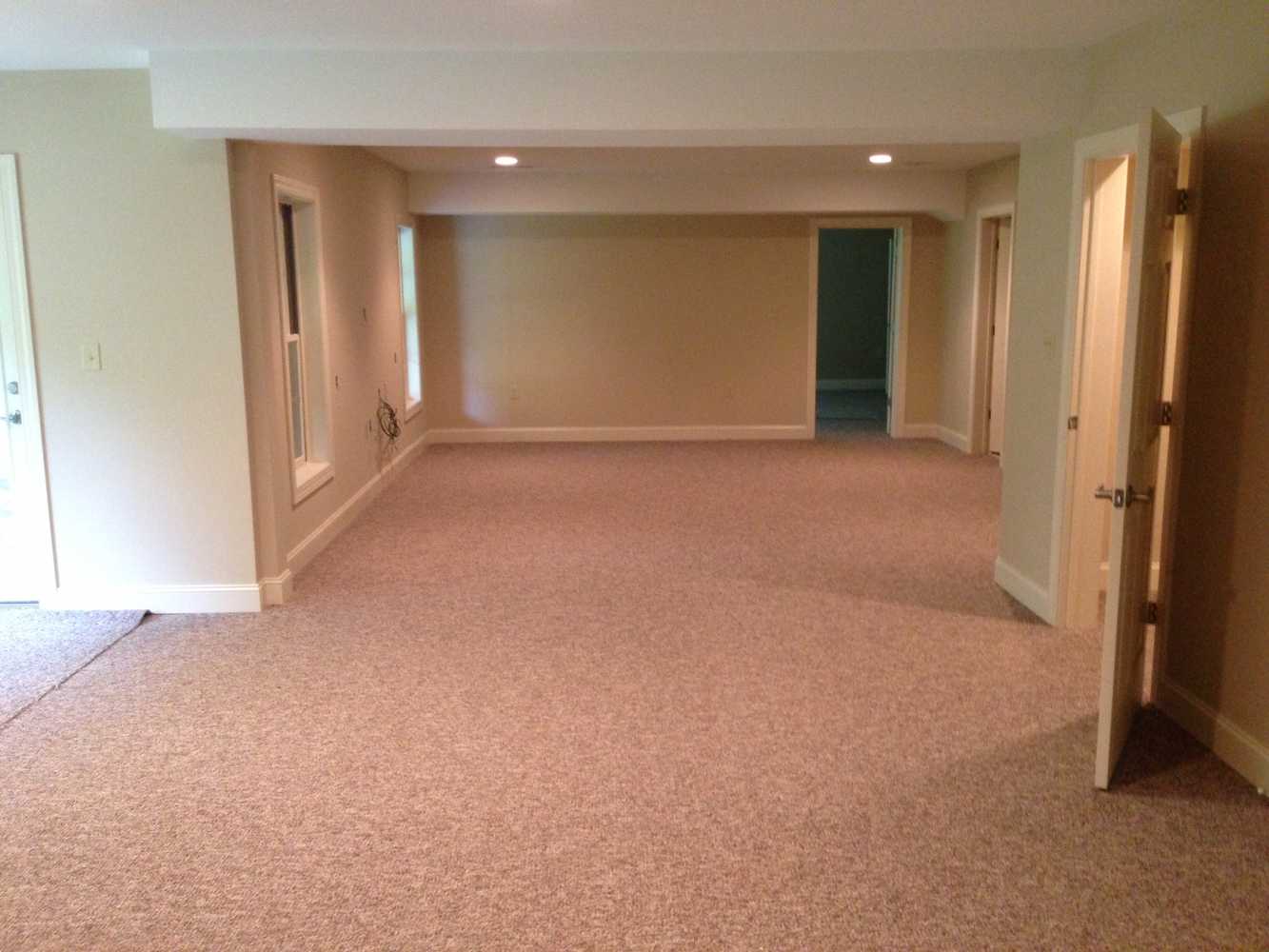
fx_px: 1210
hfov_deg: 55.3
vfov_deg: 43.0
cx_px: 634
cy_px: 476
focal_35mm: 33
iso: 320
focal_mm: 4.13
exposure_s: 1/20
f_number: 2.4
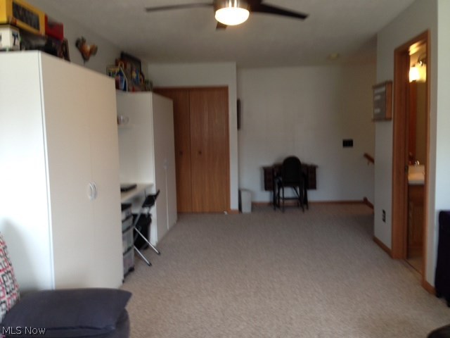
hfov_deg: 55.4
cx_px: 225
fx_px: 429
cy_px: 169
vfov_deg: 42.9
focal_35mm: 33
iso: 64
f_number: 2.4
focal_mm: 4.12
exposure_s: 1/20
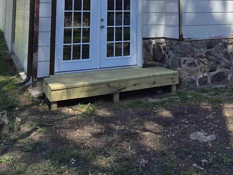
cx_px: 162
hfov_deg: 43.0
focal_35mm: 43
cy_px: -22
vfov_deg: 29.8
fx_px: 289
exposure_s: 1/1215
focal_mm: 2.2
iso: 50
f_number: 2.2
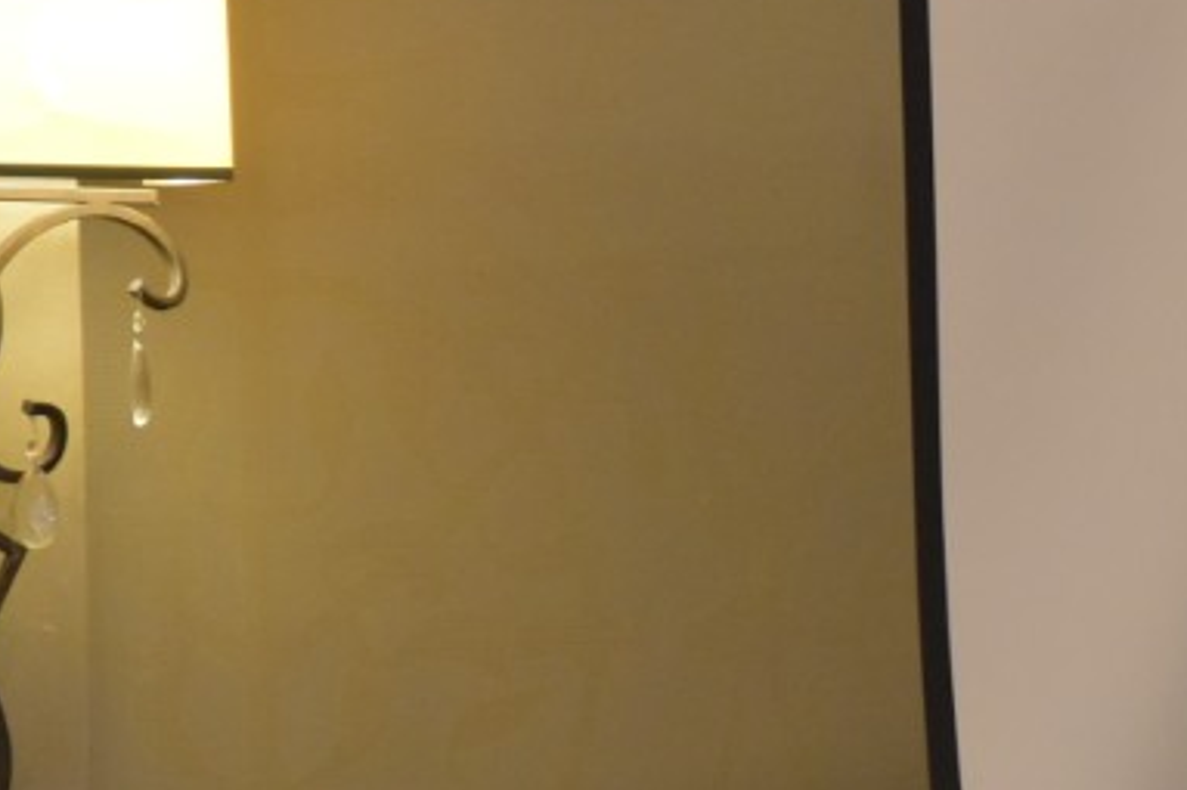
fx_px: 13380
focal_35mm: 406
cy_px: 796
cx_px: 1457
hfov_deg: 5.1
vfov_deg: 3.4
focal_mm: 90
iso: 1800
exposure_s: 1/60
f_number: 5.6
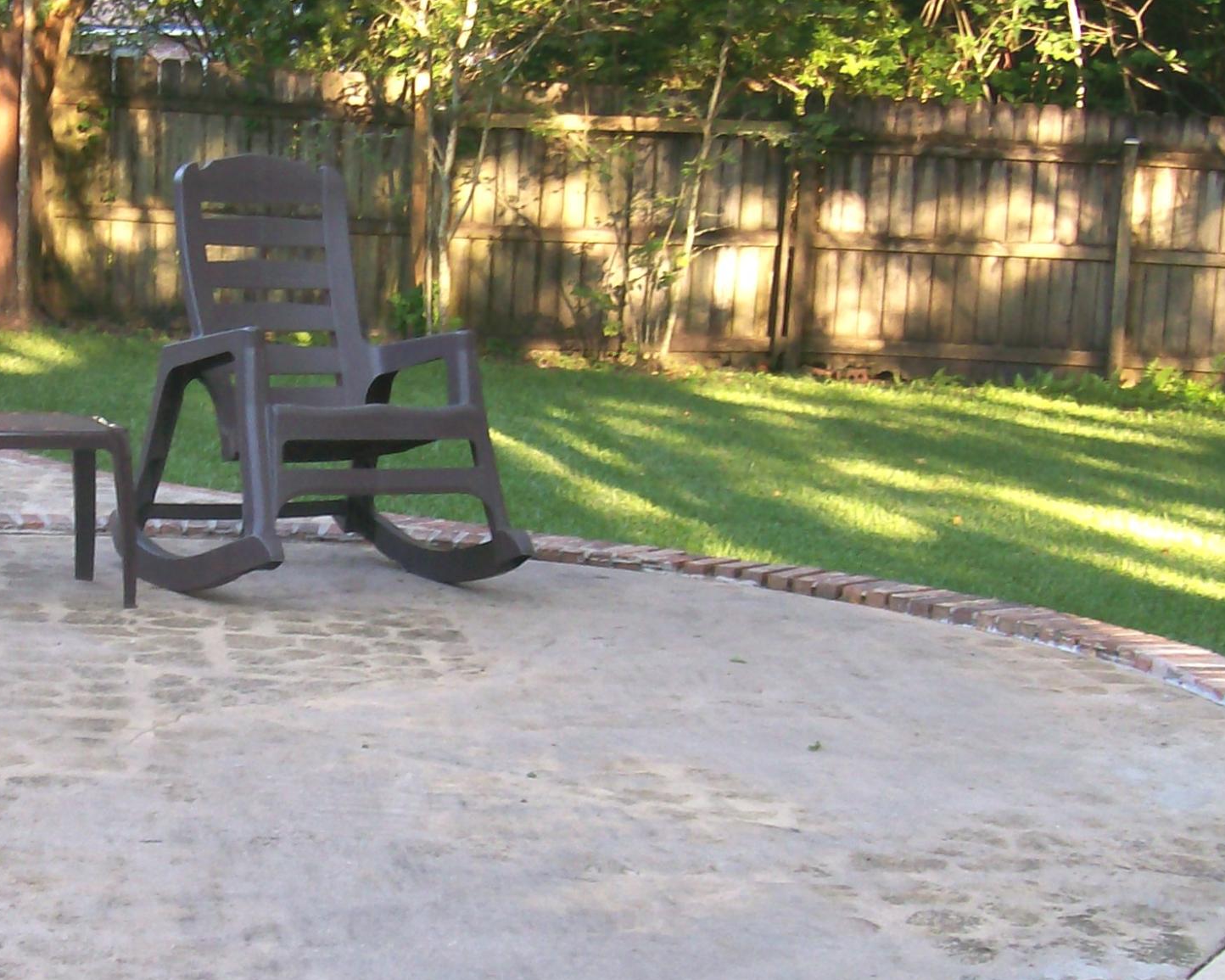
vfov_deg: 20.9
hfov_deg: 25.4
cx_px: 154
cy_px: 669
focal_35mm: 73
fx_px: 2646
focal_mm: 6
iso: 80
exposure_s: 1/64.8
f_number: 2.7
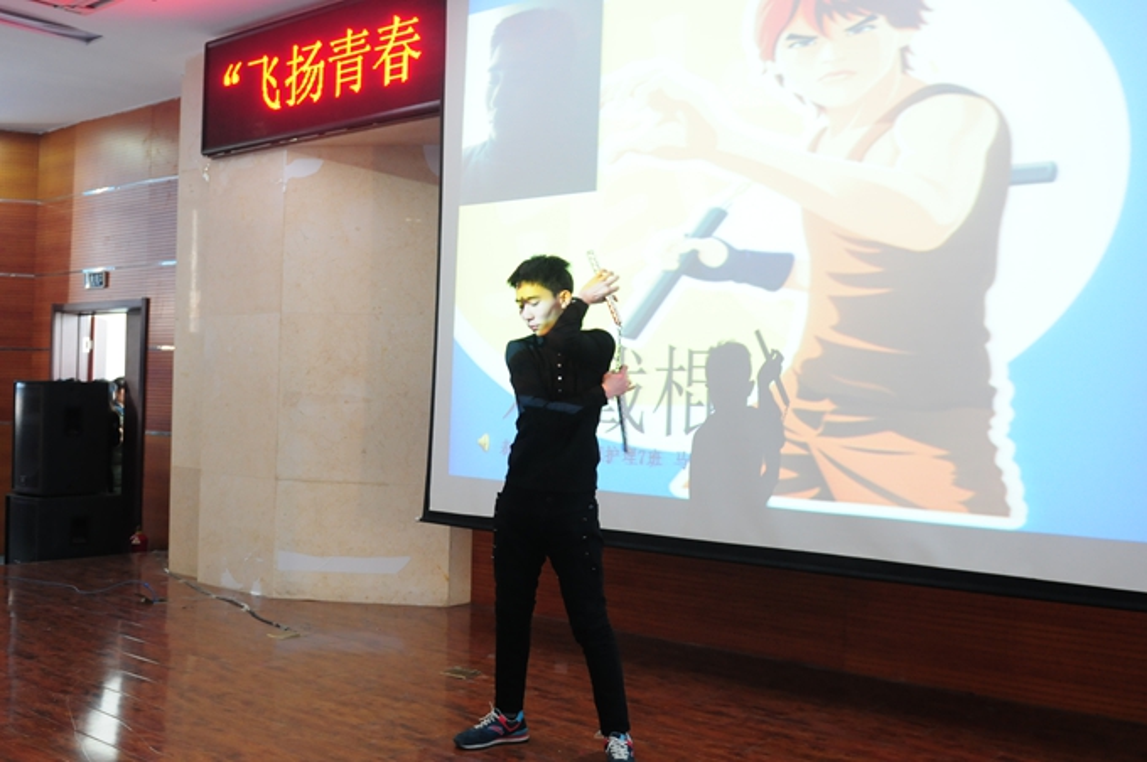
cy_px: 381
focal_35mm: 36
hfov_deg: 53.2
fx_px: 1146
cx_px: 574
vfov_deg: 36.8
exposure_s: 1/50
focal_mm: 24
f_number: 2.8
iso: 800
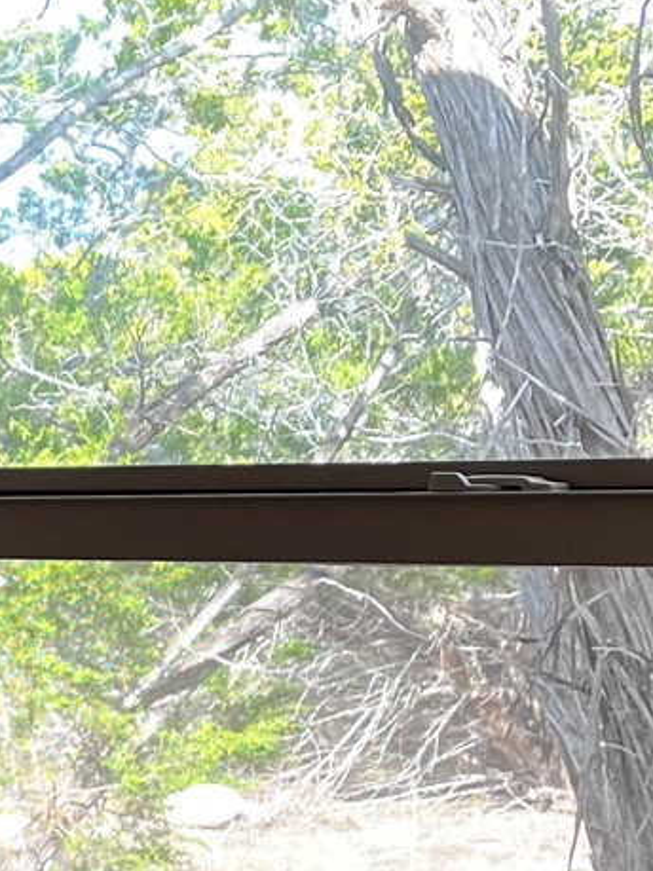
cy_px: 677
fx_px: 2919
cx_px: -683
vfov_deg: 16.9
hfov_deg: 11.4
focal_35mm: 116
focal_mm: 5.1
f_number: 1.6
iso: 80
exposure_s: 1/122
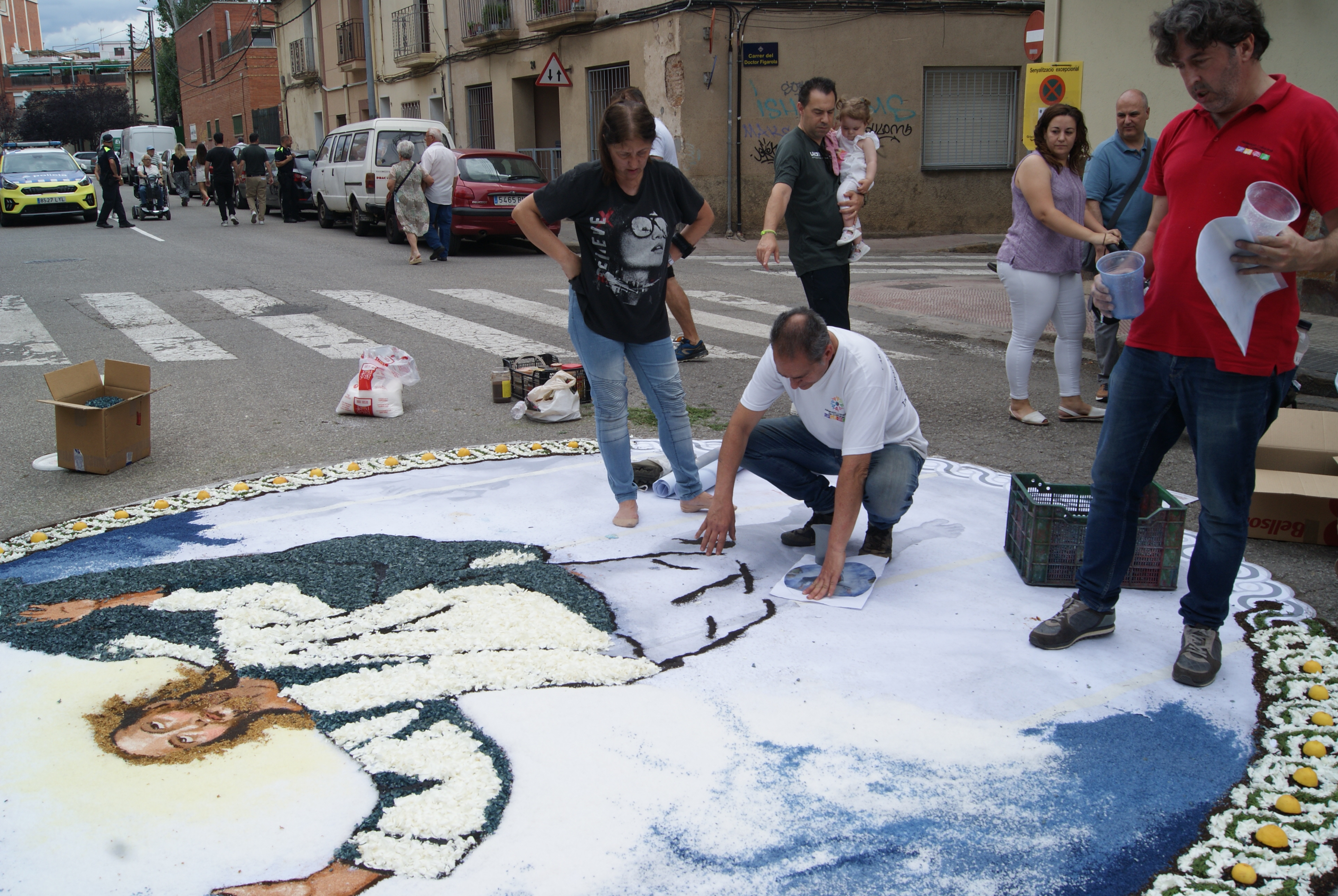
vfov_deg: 43.7
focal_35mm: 30
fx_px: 1116
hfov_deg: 61.9
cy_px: 448
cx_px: 669
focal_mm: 20
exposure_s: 1/160
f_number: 10
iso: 100
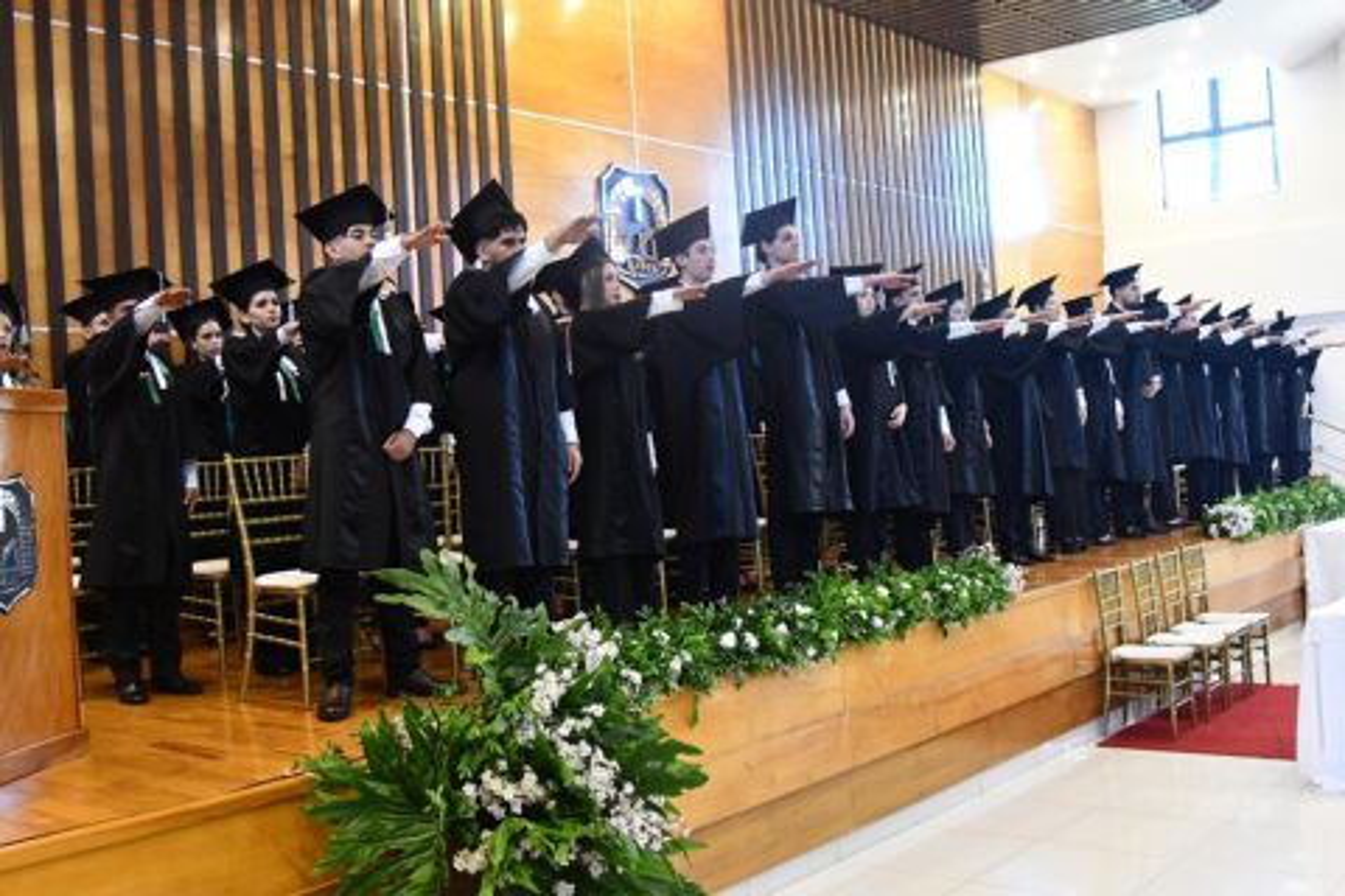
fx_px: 1345
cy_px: 448
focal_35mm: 36
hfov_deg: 53.1
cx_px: 672
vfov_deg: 36.9
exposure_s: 1/125
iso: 3200
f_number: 4
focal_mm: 24
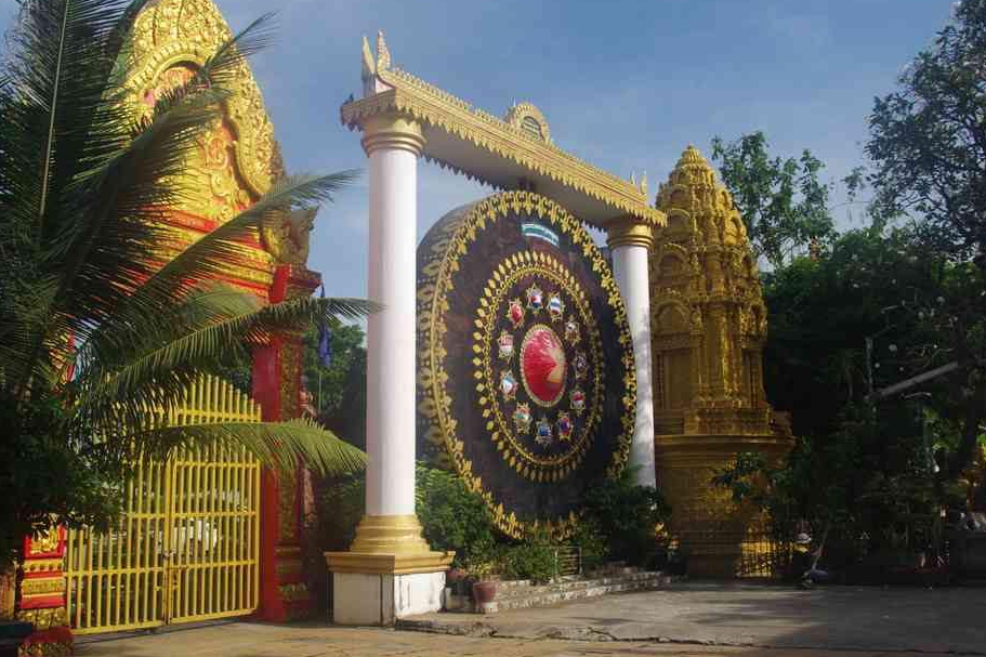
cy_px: 345
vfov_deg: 38.3
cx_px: 468
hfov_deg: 55.0
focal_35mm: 35
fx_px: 946
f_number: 11
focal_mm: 21
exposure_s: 1/80
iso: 200
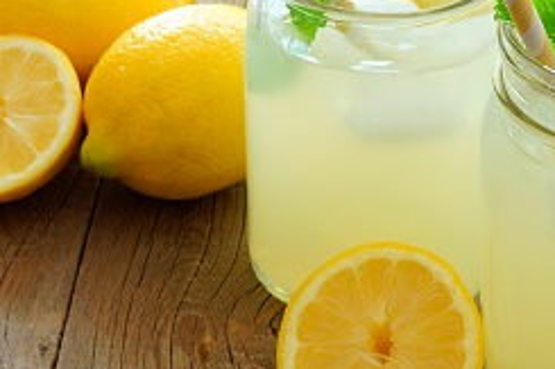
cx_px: 377
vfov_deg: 12.5
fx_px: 1680
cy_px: 121
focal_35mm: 109
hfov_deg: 18.7
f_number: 11
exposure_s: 3.2
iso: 100
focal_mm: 35
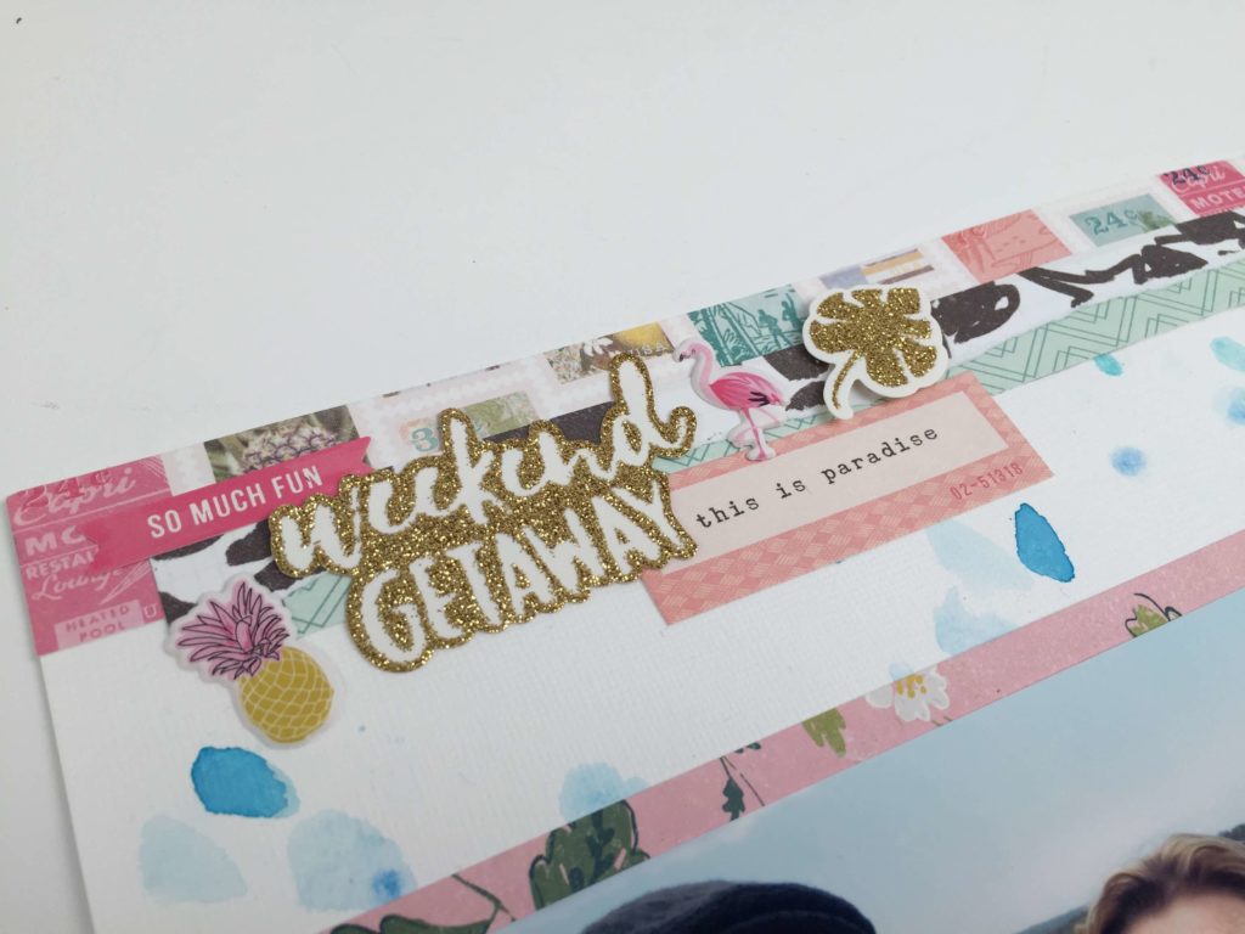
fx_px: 1043
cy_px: 467
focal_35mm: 29
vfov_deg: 48.2
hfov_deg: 61.7
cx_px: 622
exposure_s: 1/527
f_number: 2.2
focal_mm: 4.15
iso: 32
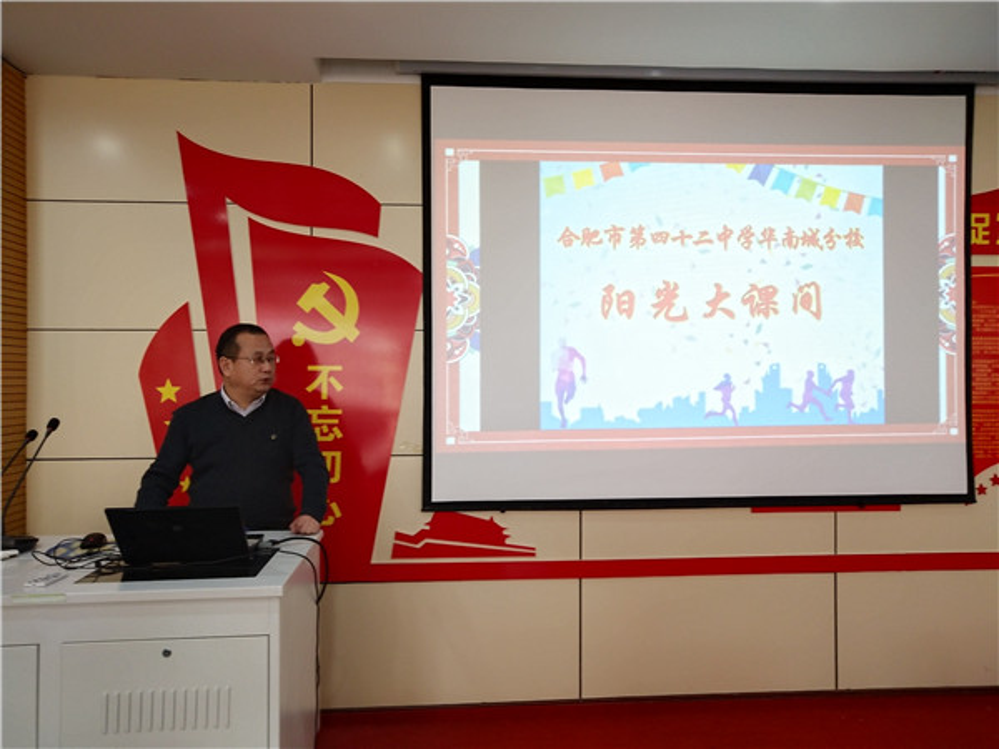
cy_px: 374
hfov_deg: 60.0
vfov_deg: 46.8
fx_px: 866
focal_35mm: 30
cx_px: 500
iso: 220
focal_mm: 3.95
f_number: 1.8
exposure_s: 1/100
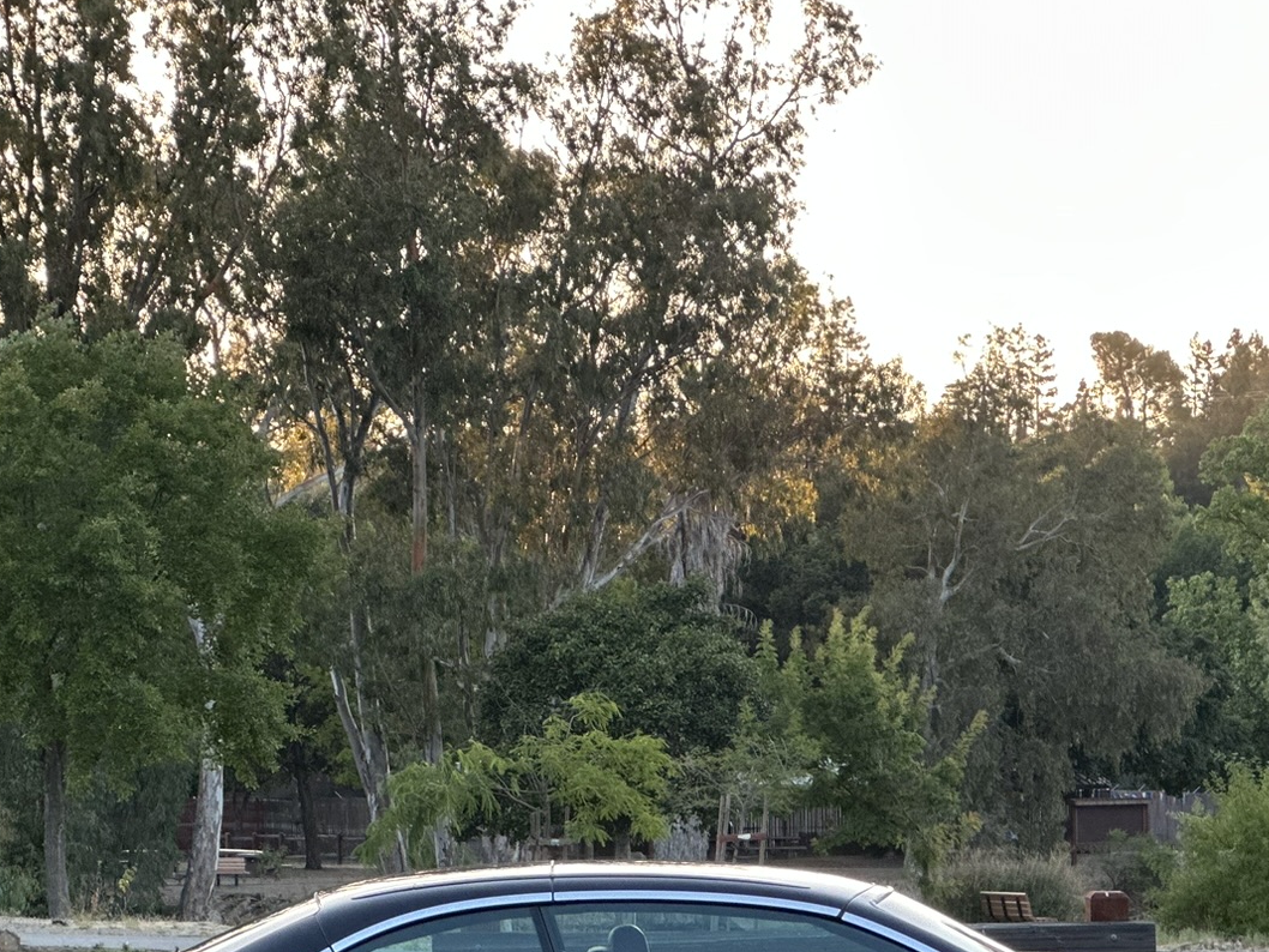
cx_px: 750
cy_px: 715
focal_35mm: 149
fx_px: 5463
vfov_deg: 9.9
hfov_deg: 13.2
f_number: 2.8
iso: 100
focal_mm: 9
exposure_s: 1/121
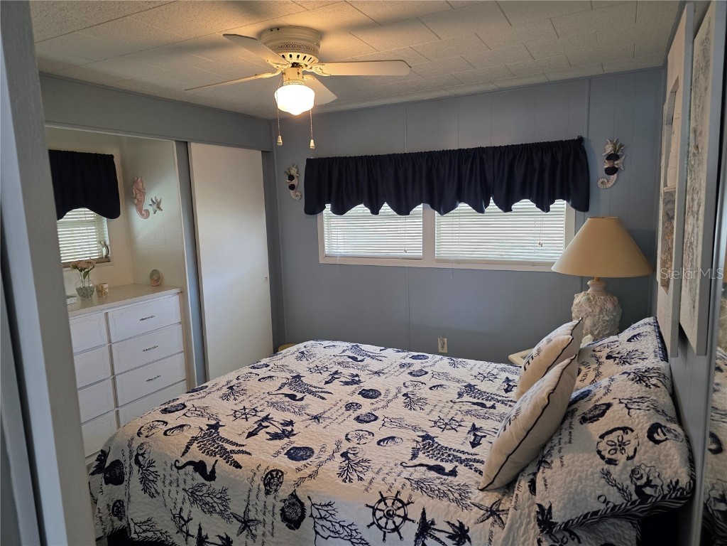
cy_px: 273
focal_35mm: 23
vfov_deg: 58.9
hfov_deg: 73.9
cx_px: 364
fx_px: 483
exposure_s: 1/120
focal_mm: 6.3
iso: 200
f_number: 1.7
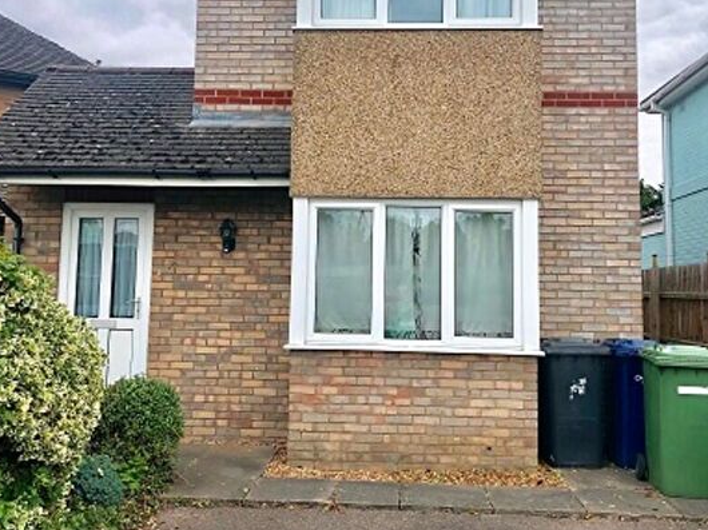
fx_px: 756
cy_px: 210
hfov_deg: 50.2
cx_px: 363
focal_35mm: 37
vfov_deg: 38.5
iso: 20
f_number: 1.8
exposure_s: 1/640
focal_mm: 4
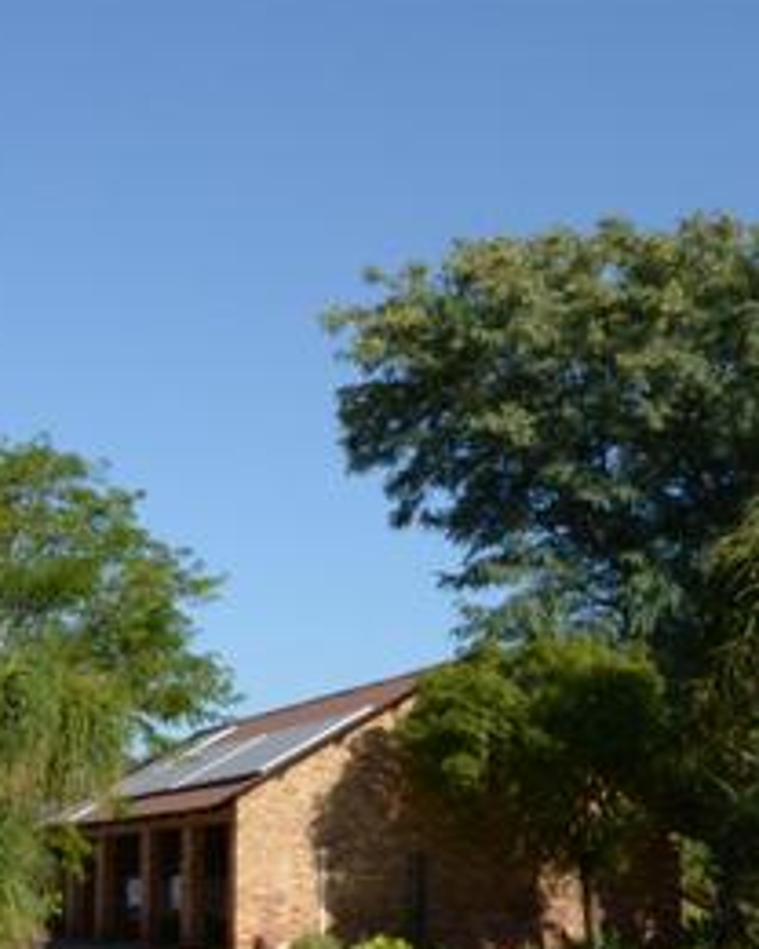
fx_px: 2190
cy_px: 538
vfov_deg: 24.4
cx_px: -259
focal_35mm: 78
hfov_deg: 18.2
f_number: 18
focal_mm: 18
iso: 125
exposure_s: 1/60
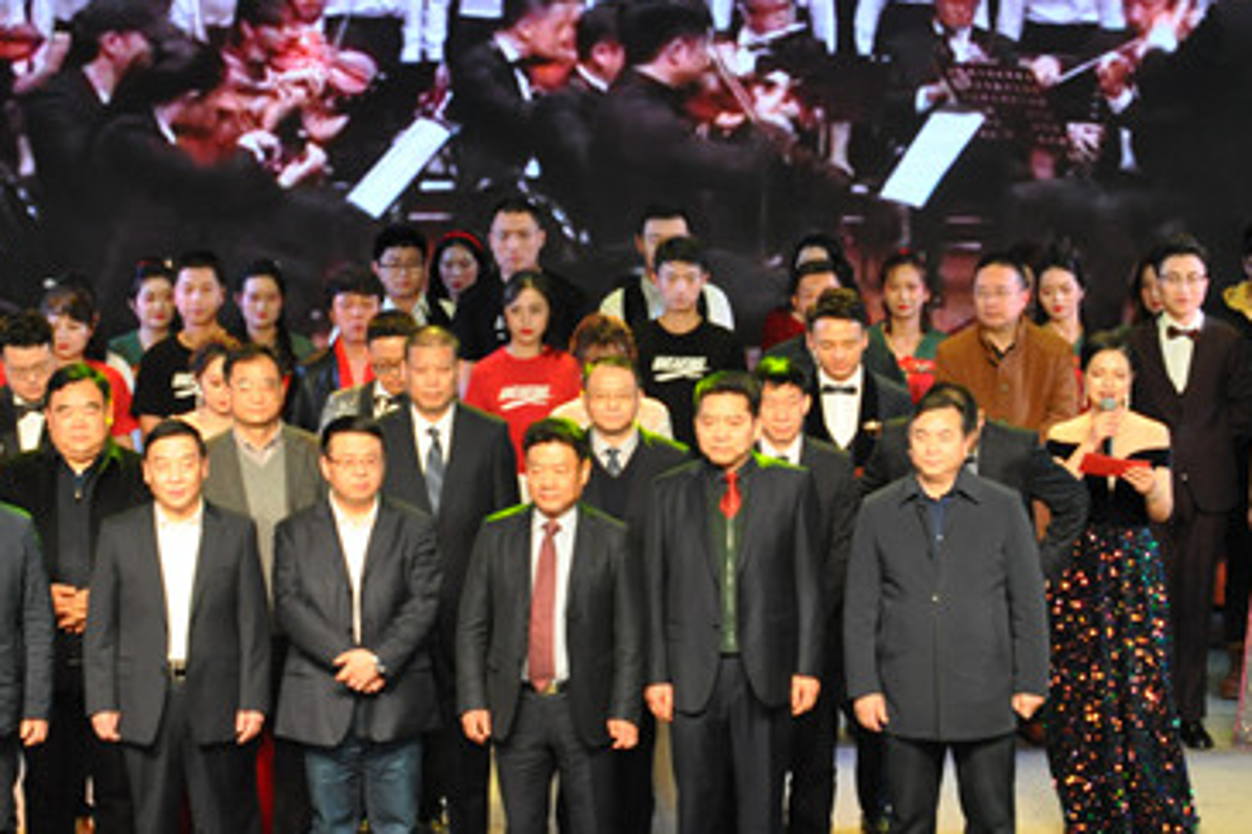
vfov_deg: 7.8
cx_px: 449
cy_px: 314
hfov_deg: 11.7
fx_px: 6118
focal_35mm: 176
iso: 1000
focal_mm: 66
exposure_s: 1/125
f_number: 5.3
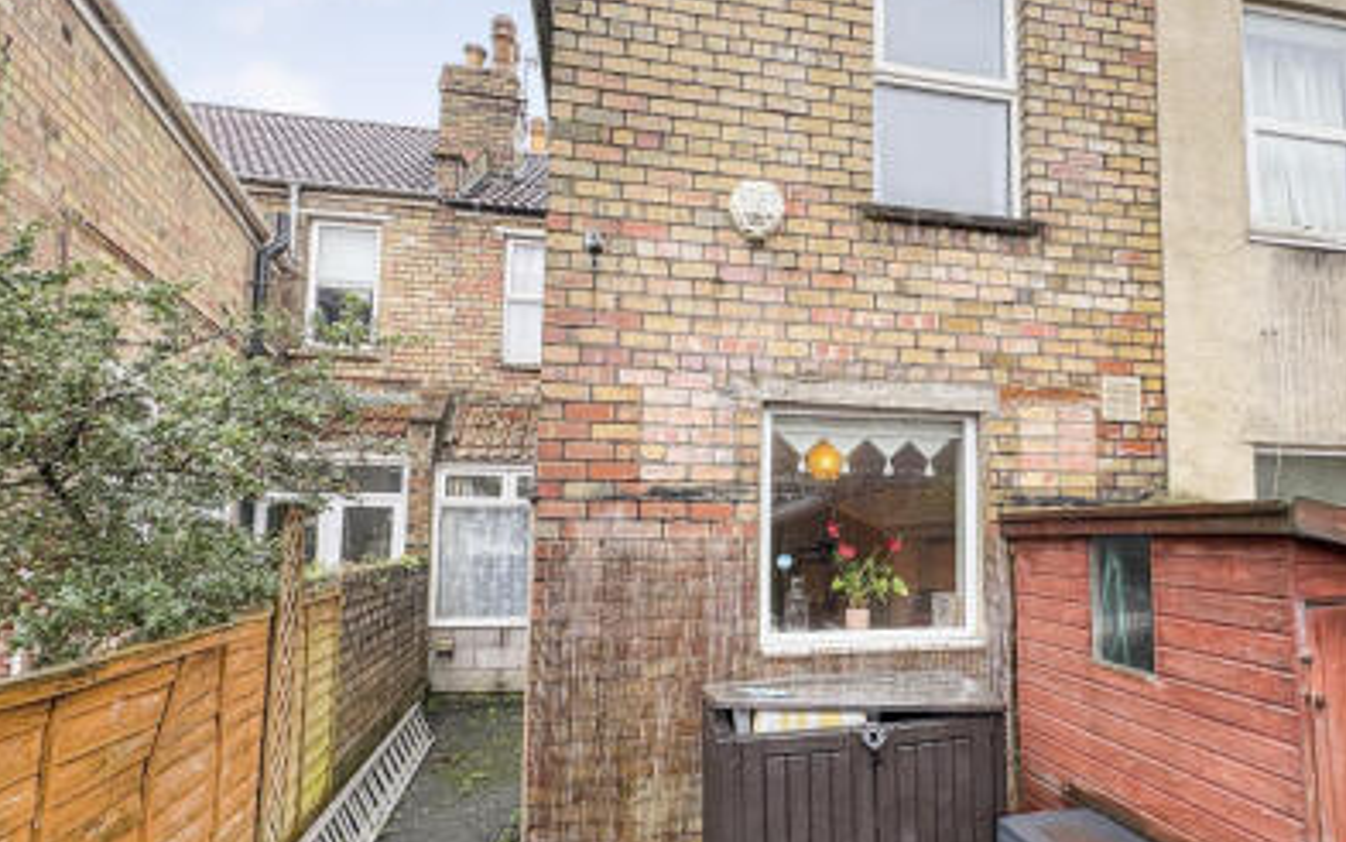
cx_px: 851
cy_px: 481
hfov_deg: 78.0
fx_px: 807
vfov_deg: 54.9
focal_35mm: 22
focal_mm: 2.22
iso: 125
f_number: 2.2
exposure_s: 1/100
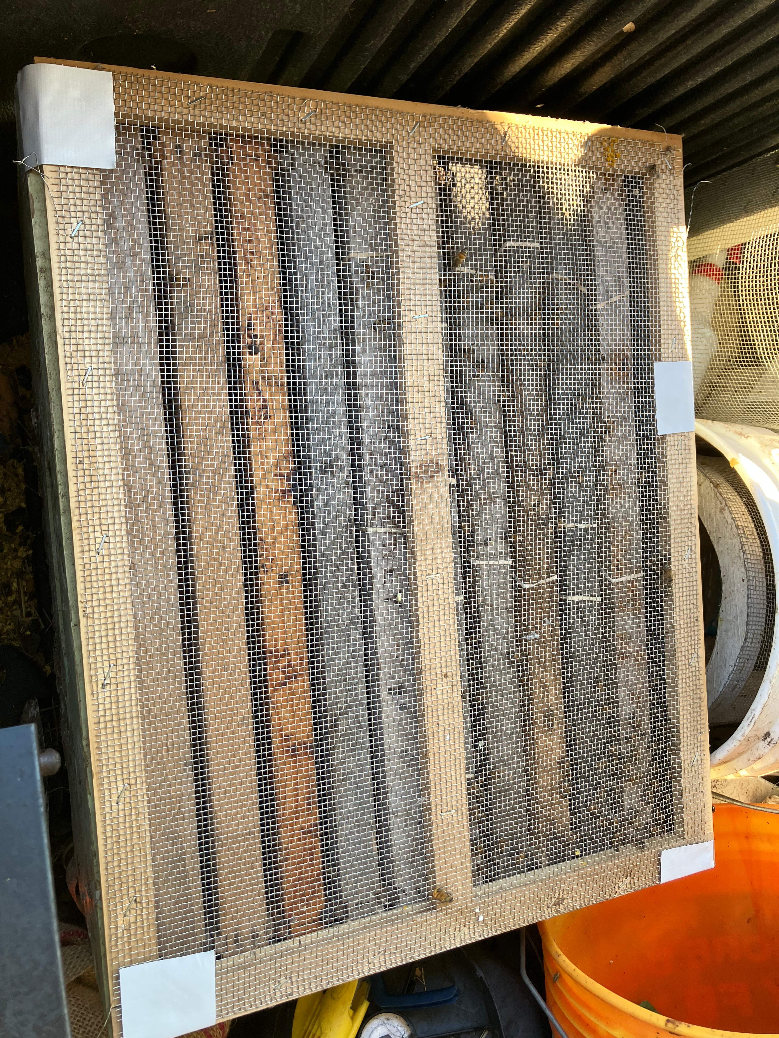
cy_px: 519
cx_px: 390
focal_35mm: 28
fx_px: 840
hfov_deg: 49.7
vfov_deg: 63.4
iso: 40
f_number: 1.8
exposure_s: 1/92
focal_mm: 3.99
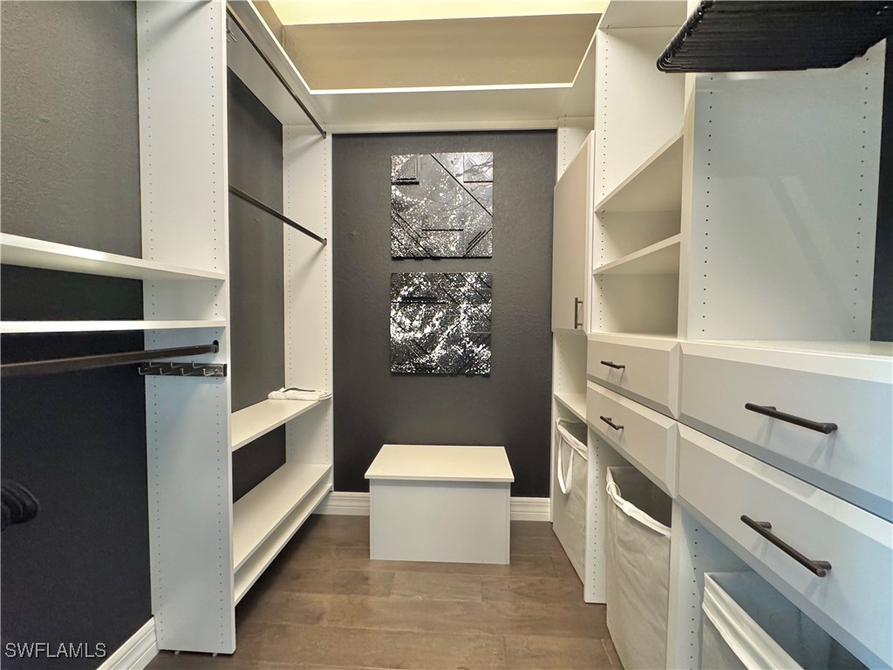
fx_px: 361
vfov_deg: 85.7
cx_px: 446
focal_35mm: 14
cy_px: 335
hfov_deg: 102.1
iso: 640
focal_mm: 2.22
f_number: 2.2
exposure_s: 1/60
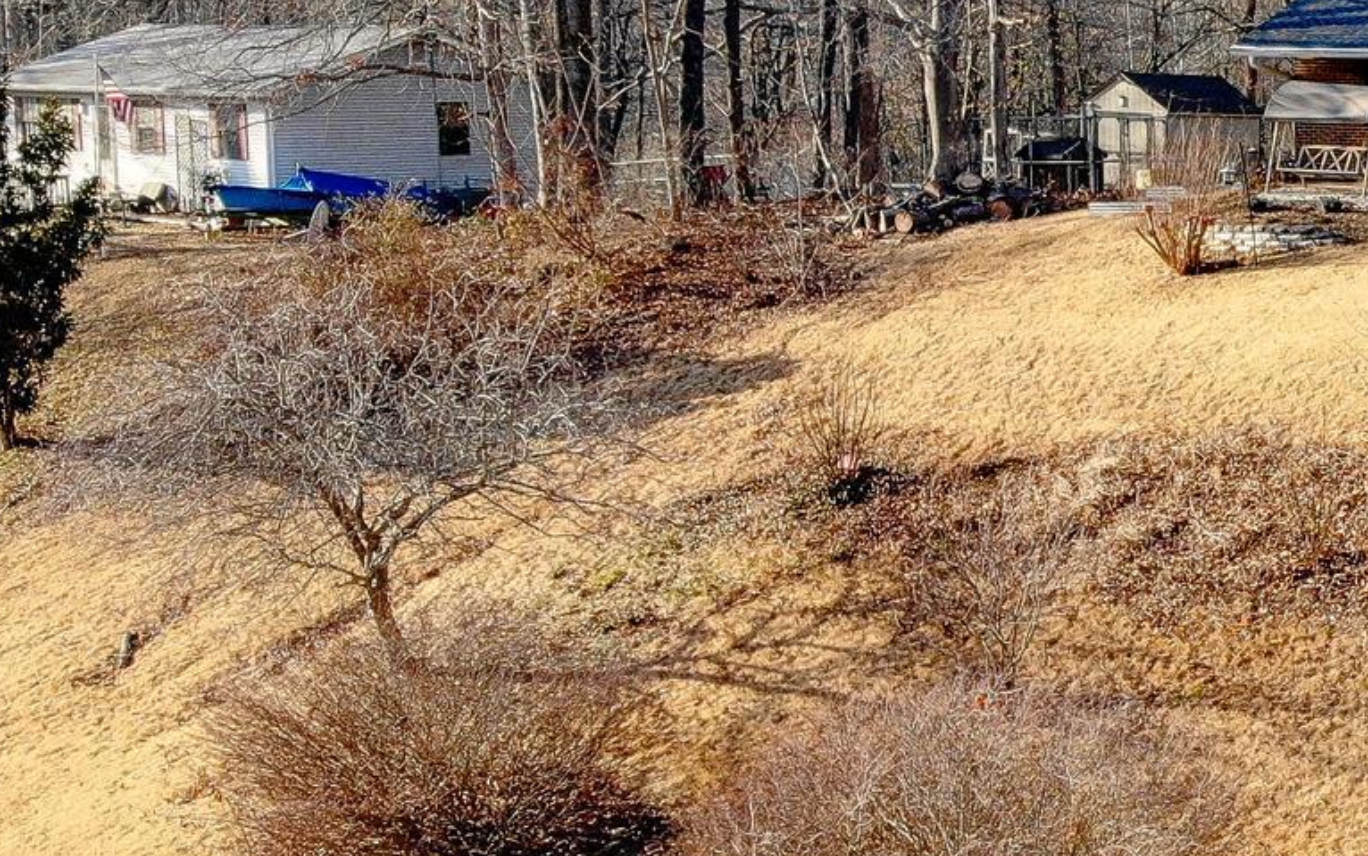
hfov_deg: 27.2
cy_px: 416
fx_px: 2536
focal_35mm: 68
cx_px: 1573
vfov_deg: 19.1
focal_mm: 4.5
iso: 111
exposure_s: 1/475
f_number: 2.8
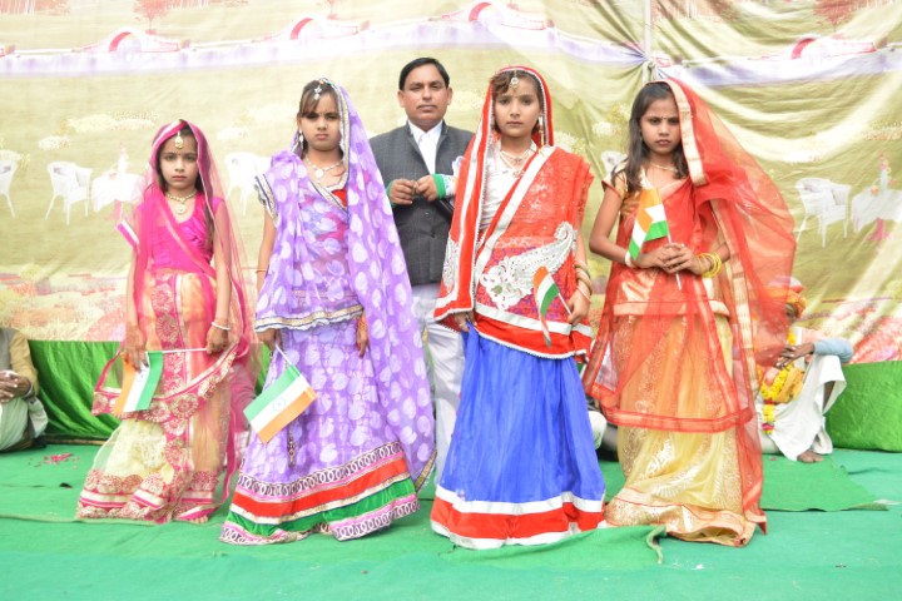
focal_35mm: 42
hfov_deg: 46.4
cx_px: 451
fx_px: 1052
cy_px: 300
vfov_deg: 31.9
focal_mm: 28
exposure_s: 1/160
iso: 100
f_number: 5.6
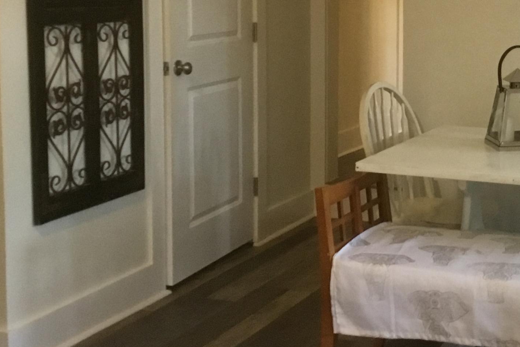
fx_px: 982
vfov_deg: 19.9
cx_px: 446
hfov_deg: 28.7
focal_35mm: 68
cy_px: 89
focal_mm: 3.3
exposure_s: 1/20
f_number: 2.4
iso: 200
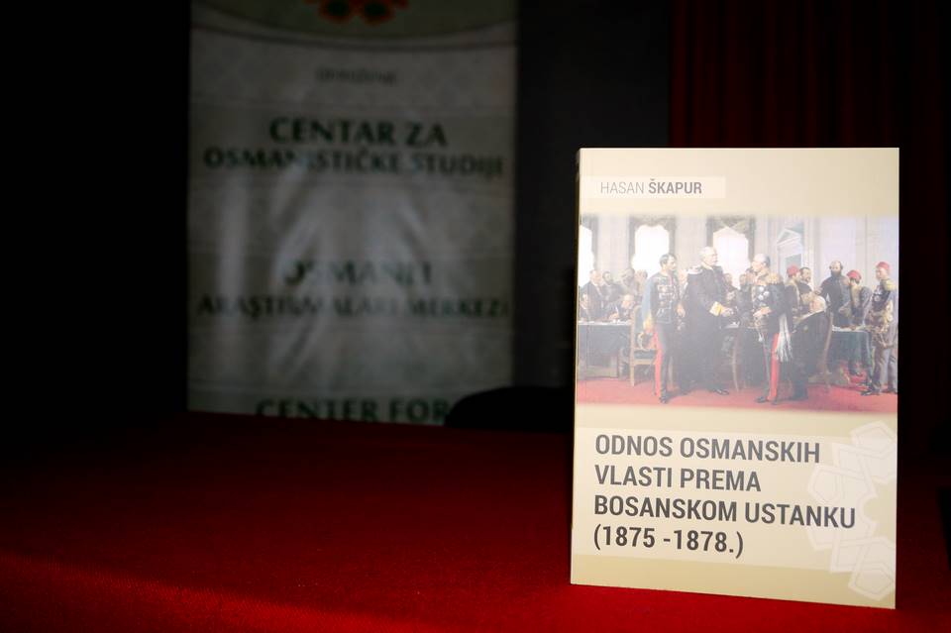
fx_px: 871
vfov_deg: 39.9
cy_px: 316
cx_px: 476
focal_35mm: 33
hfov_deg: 57.2
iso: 250
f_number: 4
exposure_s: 1/160
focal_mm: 22
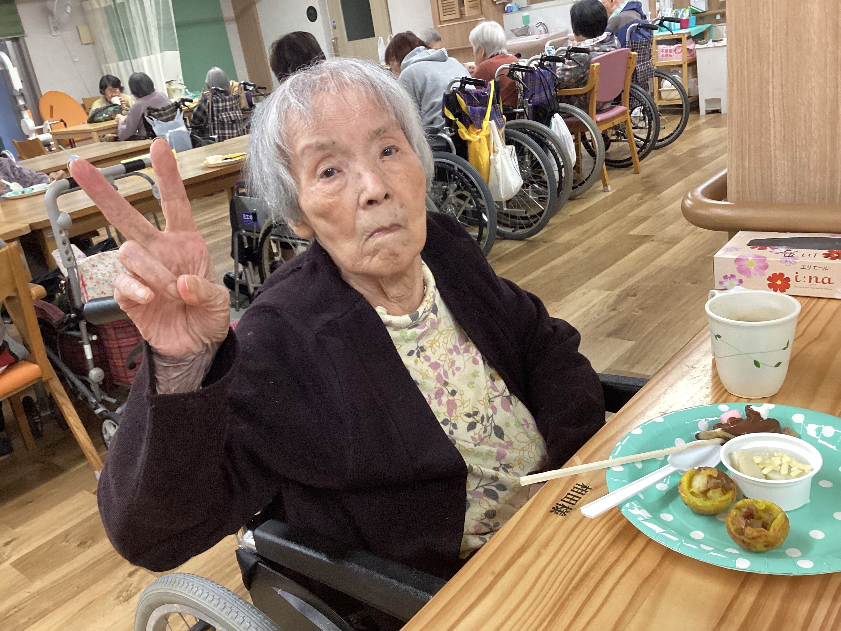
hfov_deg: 58.4
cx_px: 420
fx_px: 753
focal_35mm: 31
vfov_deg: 45.4
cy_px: 316
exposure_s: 1/60
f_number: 2.4
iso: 200
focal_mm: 3.3
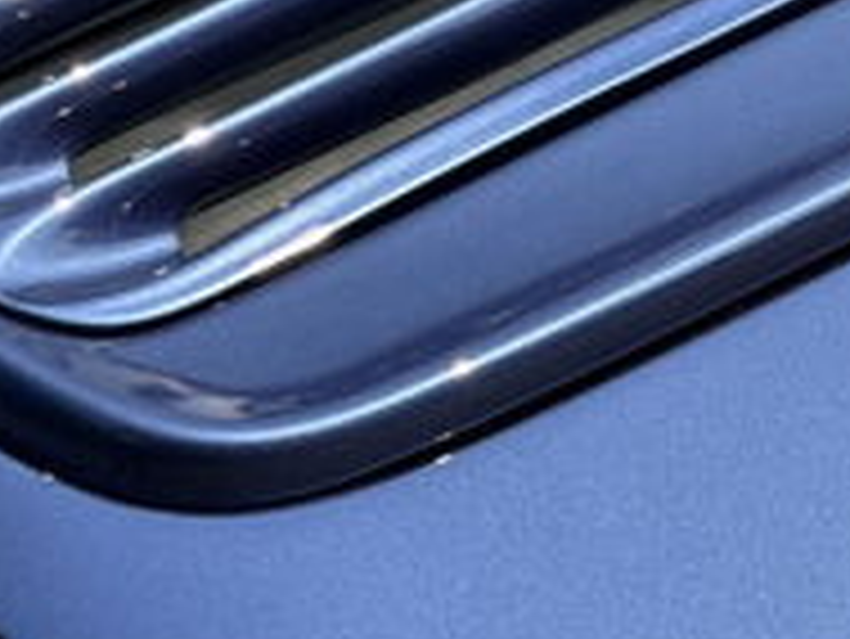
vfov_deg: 4.7
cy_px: -50
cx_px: 989
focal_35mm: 313
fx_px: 7691
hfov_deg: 6.3
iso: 32
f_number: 2.8
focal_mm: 9
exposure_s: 1/664
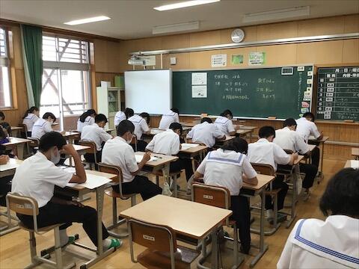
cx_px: 180
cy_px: 134
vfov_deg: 45.4
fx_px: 321
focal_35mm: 31
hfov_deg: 58.4
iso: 25
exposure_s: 1/30
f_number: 2.4
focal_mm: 3.3
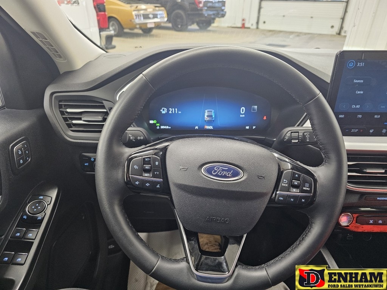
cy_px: 145
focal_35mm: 23
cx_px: 194
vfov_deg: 58.9
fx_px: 257
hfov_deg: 73.9
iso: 640
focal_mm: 6.3
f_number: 1.7
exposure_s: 1/60
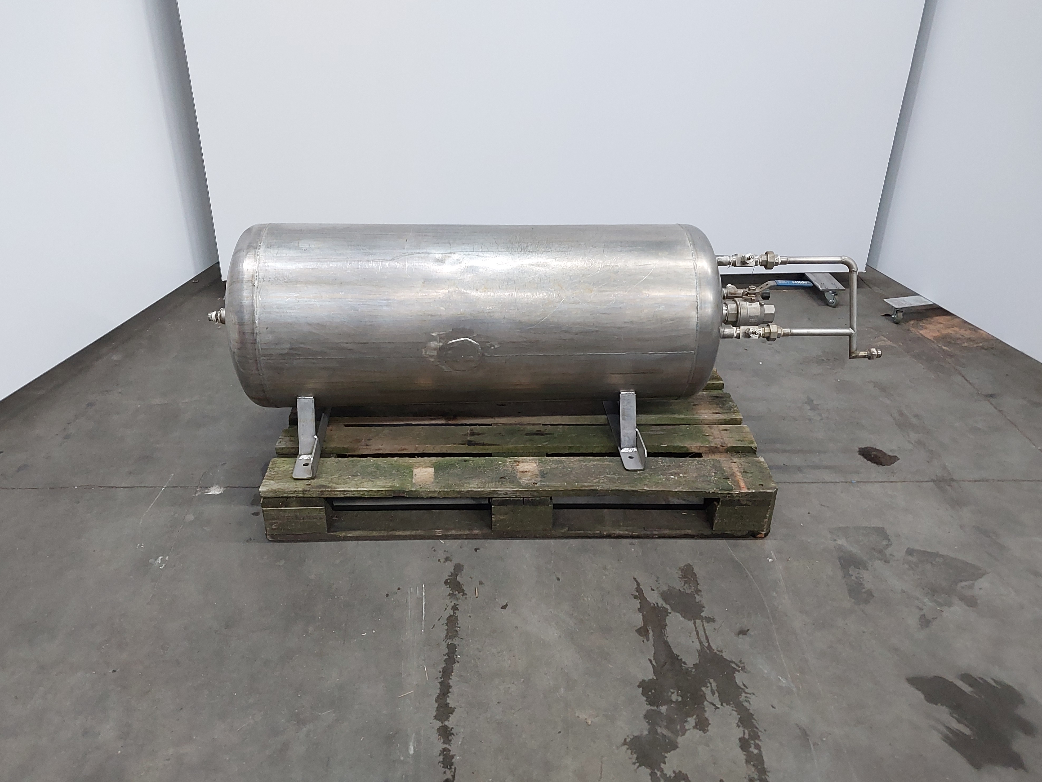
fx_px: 843
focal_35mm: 28
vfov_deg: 49.8
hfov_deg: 63.4
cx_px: 522
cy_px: 391
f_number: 1.8
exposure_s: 1/50
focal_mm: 4
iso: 320
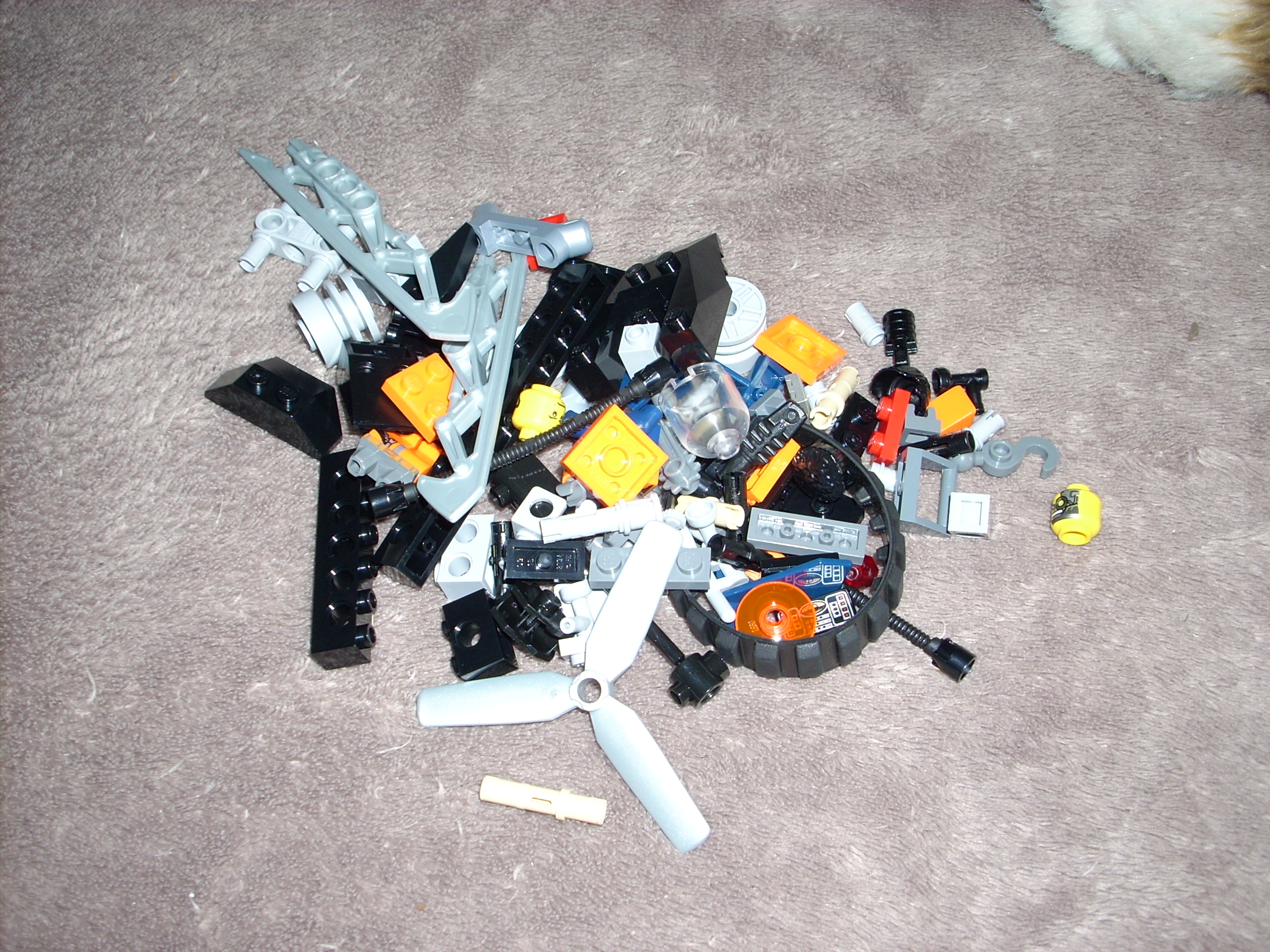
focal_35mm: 37
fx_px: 1357
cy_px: 476
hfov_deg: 50.1
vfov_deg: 38.7
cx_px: 635
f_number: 2.8
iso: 64
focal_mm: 6.2
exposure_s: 1/60
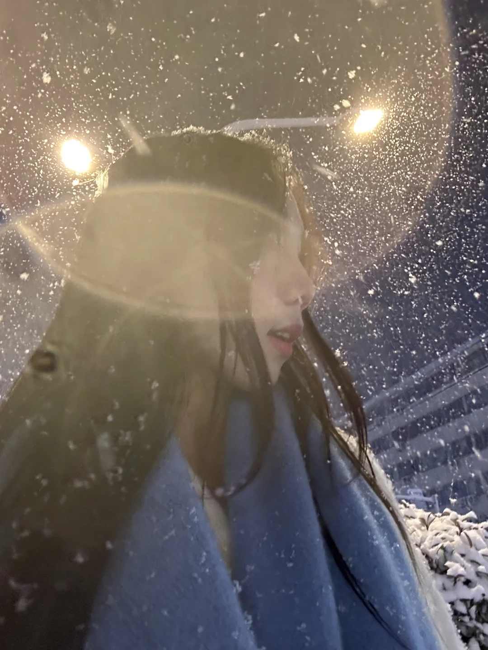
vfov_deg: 60.0
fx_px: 564
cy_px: 325
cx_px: 244
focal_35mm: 30
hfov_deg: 46.8
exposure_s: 1/33
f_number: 1.9
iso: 320
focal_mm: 2.69
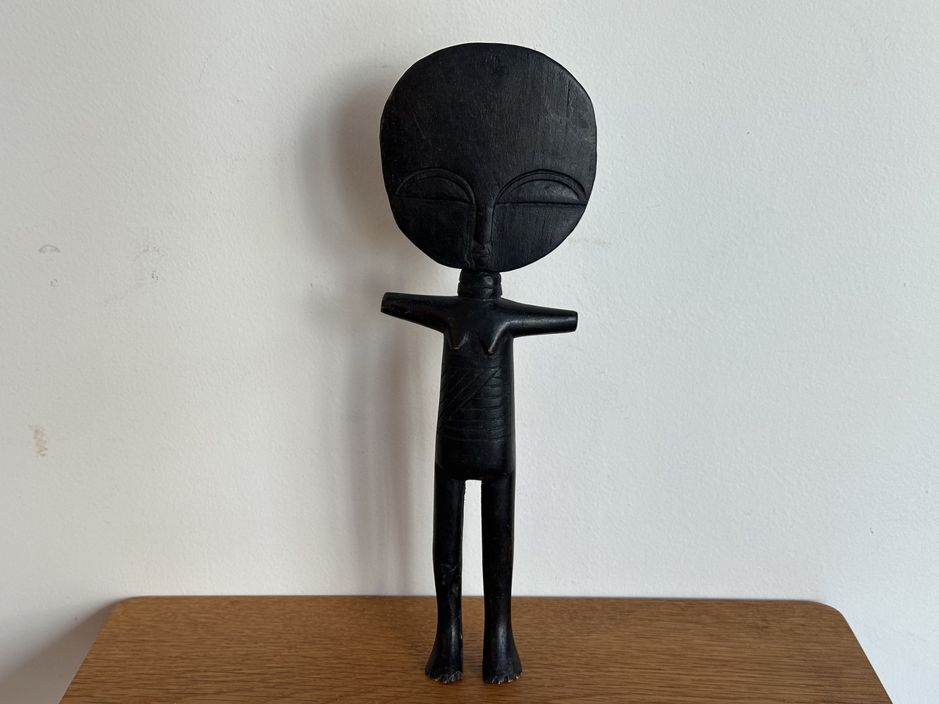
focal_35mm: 48
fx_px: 1302
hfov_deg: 39.7
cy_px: 352
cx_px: 470
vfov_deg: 30.3
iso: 80
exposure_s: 1/60
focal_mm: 6.86
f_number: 1.78
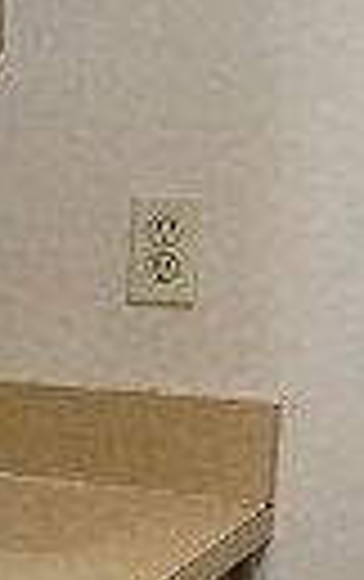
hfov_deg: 10.5
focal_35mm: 109
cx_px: -481
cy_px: 562
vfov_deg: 18.6
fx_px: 1724
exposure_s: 1/60
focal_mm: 2.2
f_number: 2.2
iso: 400
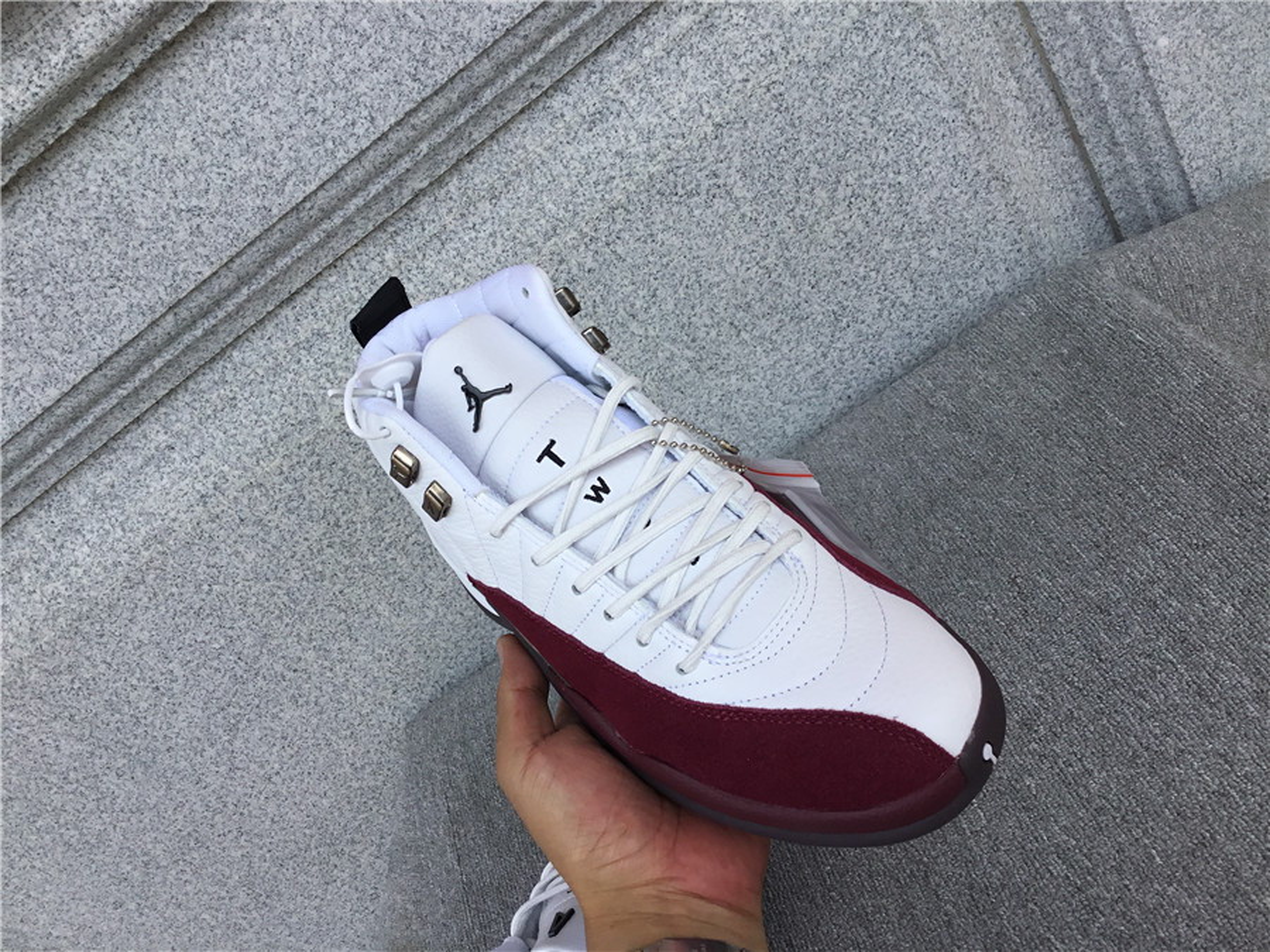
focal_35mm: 31
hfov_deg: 58.4
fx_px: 1137
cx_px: 635
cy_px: 476
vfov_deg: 45.4
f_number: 2.4
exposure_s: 1/311
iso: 25
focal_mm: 3.3
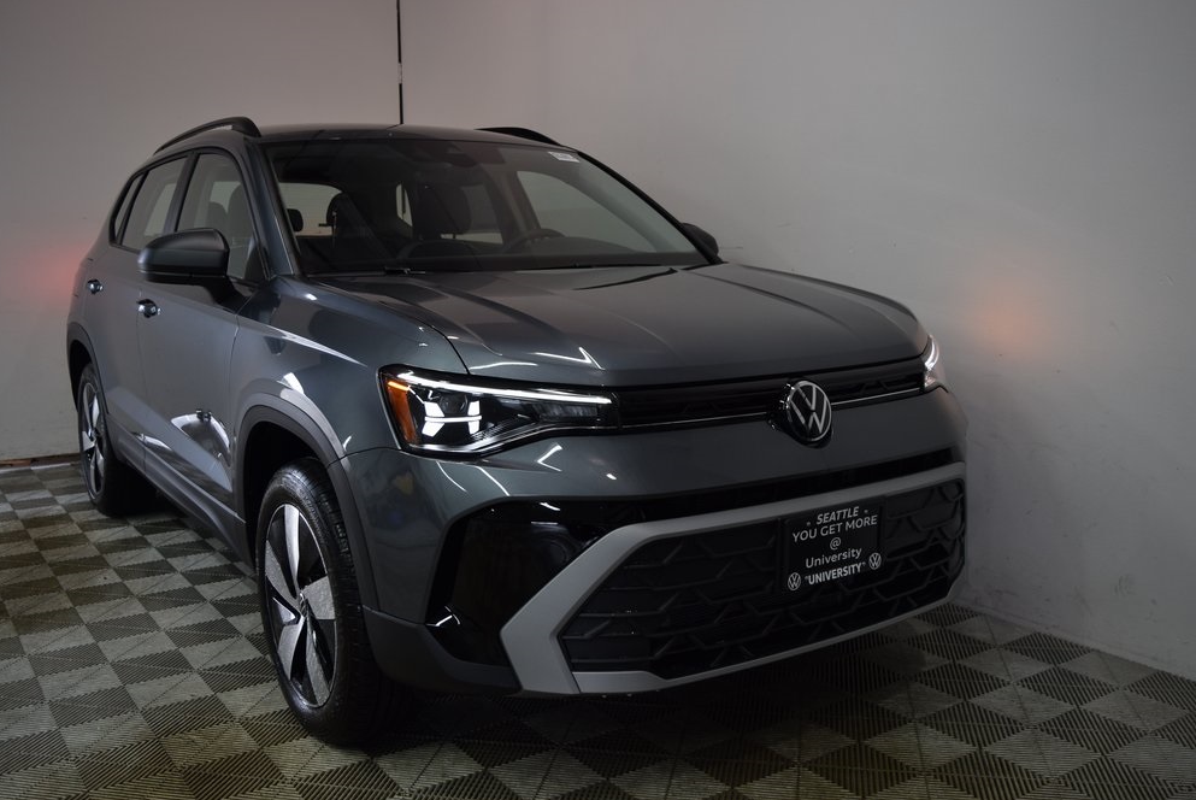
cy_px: 400
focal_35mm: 34
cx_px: 588
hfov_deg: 55.8
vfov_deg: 39.0
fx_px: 1131
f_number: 4.5
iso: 400
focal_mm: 22
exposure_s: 1/80
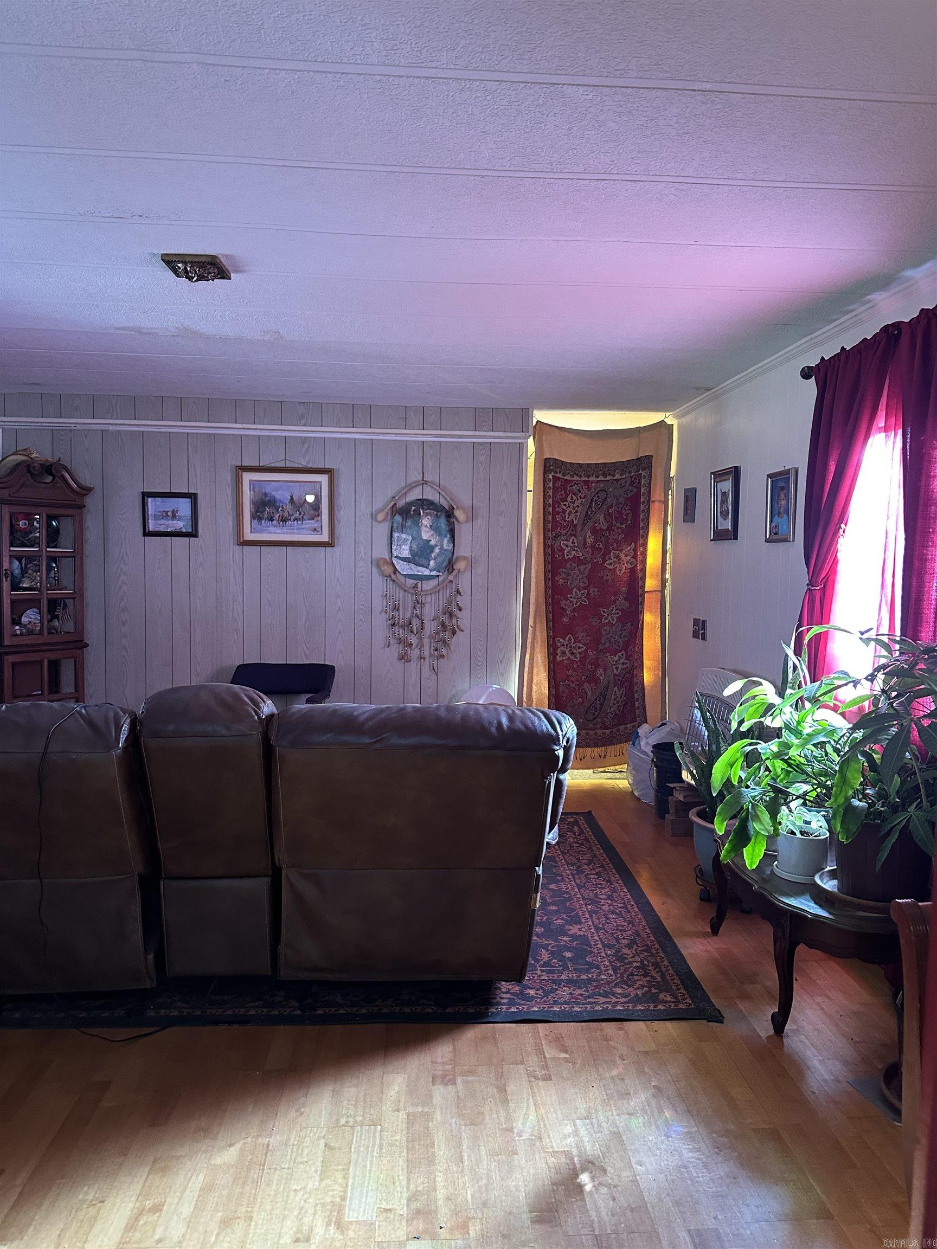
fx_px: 866
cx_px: 468
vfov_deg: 71.6
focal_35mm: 24
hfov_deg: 56.8
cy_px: 624
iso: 400
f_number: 1.78
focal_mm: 6.86
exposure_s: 1/60
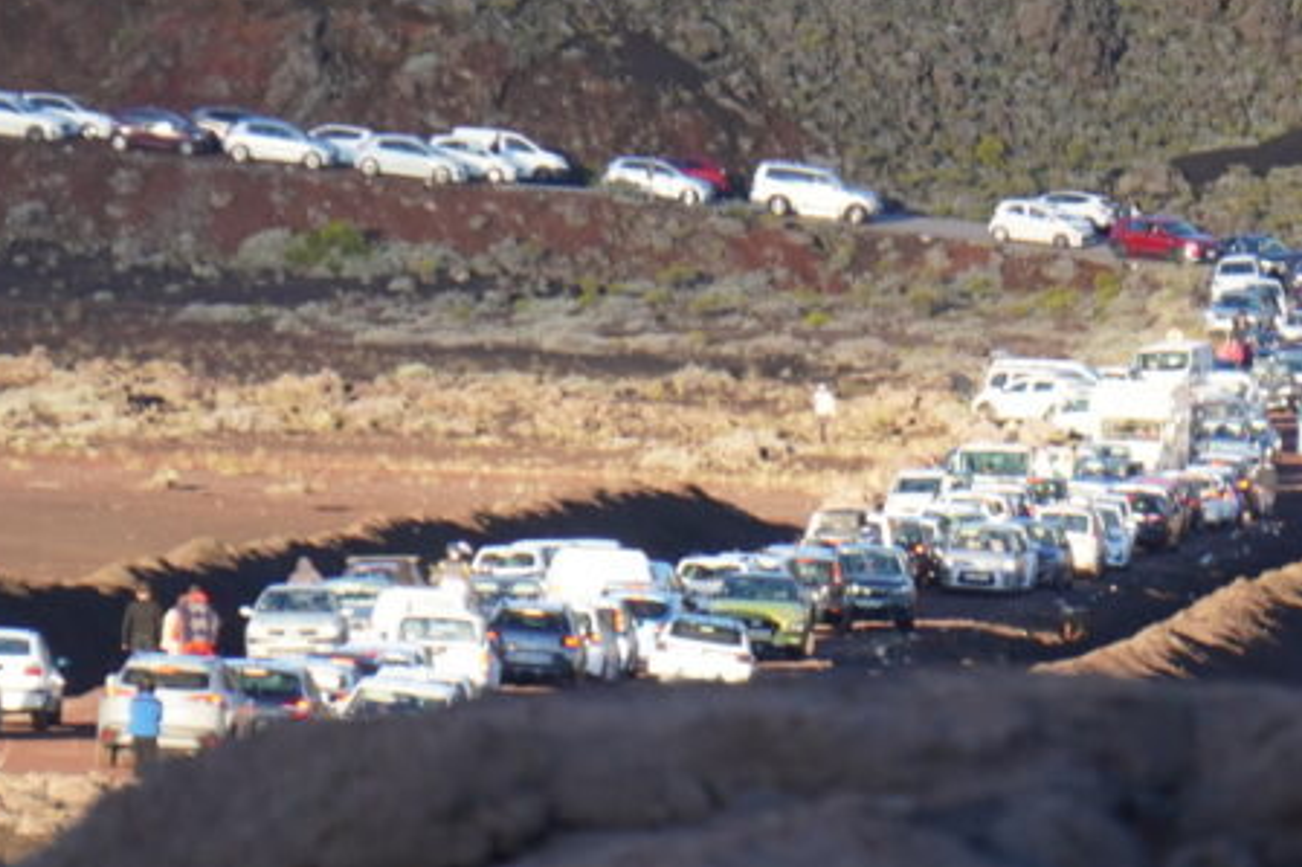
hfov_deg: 2.9
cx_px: 702
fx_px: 25993
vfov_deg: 1.9
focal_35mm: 719
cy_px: 347
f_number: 6.3
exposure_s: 1/400
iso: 500
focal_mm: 210
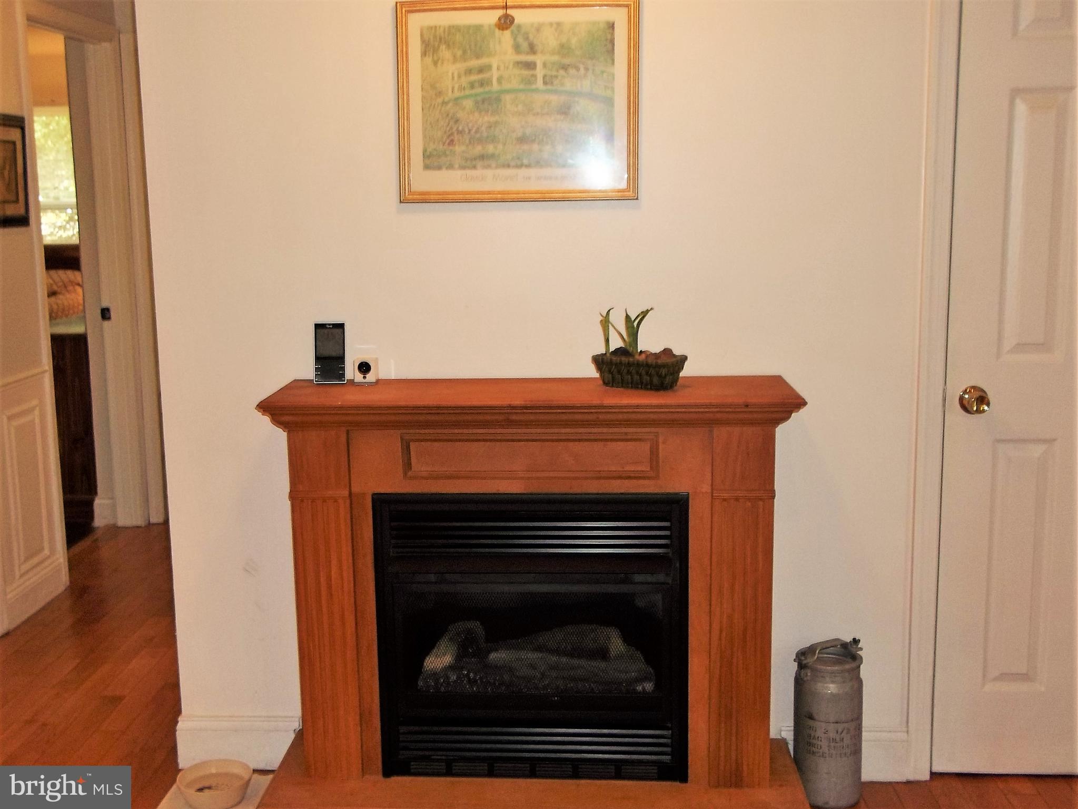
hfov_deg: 56.8
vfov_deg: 44.2
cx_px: 539
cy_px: 404
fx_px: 996
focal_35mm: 32
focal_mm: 5.7
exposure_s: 1/30
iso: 80
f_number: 2.9
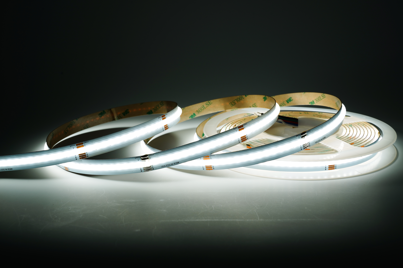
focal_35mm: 46
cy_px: 126
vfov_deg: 29.2
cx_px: 224
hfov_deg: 42.7
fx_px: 515
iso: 64
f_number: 16
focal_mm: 41
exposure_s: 1/25
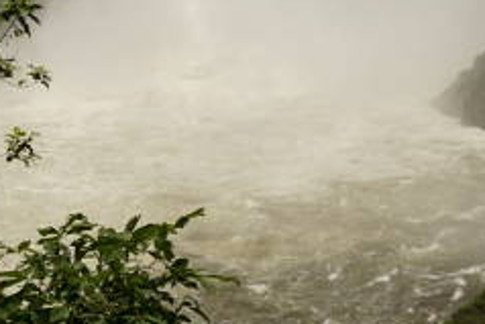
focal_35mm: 137
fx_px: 1847
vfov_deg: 9.8
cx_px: 558
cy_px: -94
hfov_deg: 14.5
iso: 100
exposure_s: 1/350
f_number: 9.5
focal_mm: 34
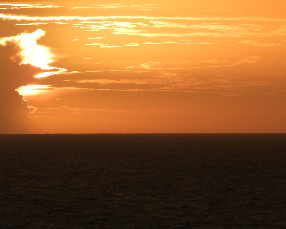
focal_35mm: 382
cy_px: 110
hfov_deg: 5.1
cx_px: 159
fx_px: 3233
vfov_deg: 4.1
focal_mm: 59.1
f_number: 5.5
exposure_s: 1/400
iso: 100
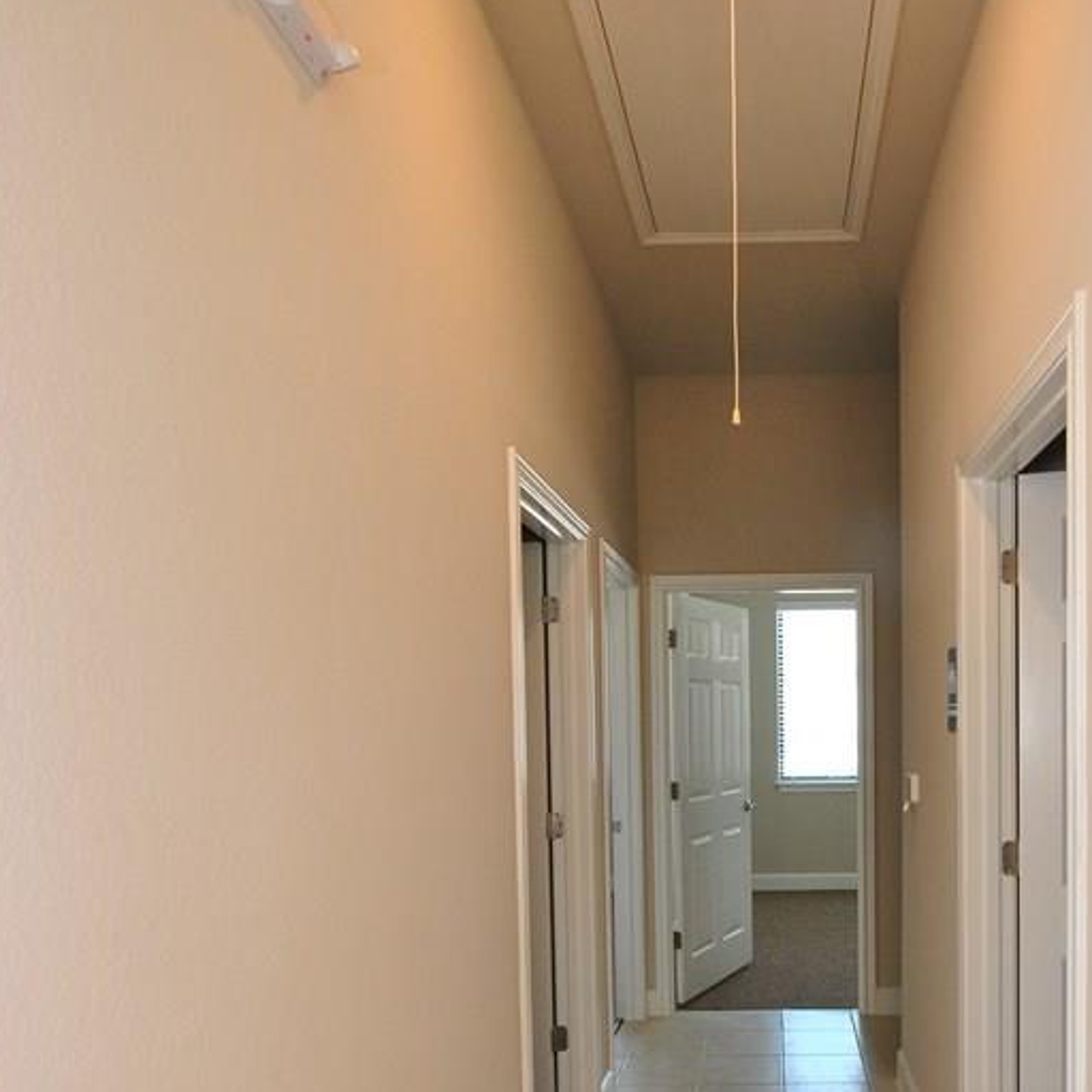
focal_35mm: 27
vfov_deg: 57.4
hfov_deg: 57.5
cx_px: 746
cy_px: 755
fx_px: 964
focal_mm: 10
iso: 400
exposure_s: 1/40
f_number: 8
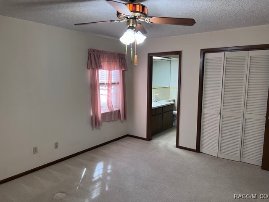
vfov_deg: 53.1
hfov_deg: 67.3
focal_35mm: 26
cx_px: 134
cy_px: 101
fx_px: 202
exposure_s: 1/60
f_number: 1.5
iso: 125
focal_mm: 5.7
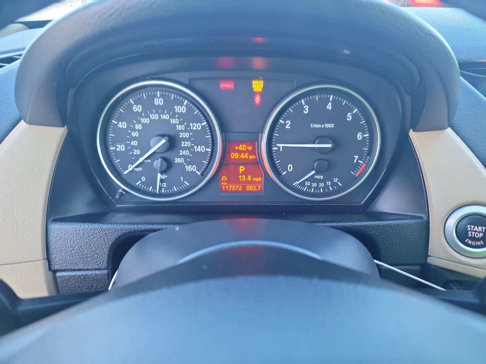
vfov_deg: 56.8
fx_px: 337
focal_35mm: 24
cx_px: 243
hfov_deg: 71.6
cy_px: 182
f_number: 1.8
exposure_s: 1/59
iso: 509
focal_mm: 6.7
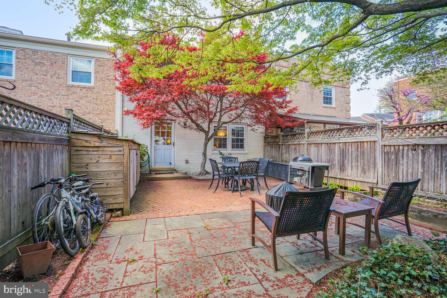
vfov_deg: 73.7
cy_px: 149
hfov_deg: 96.7
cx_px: 224
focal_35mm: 16
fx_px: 199
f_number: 10
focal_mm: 16
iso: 640
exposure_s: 1/100
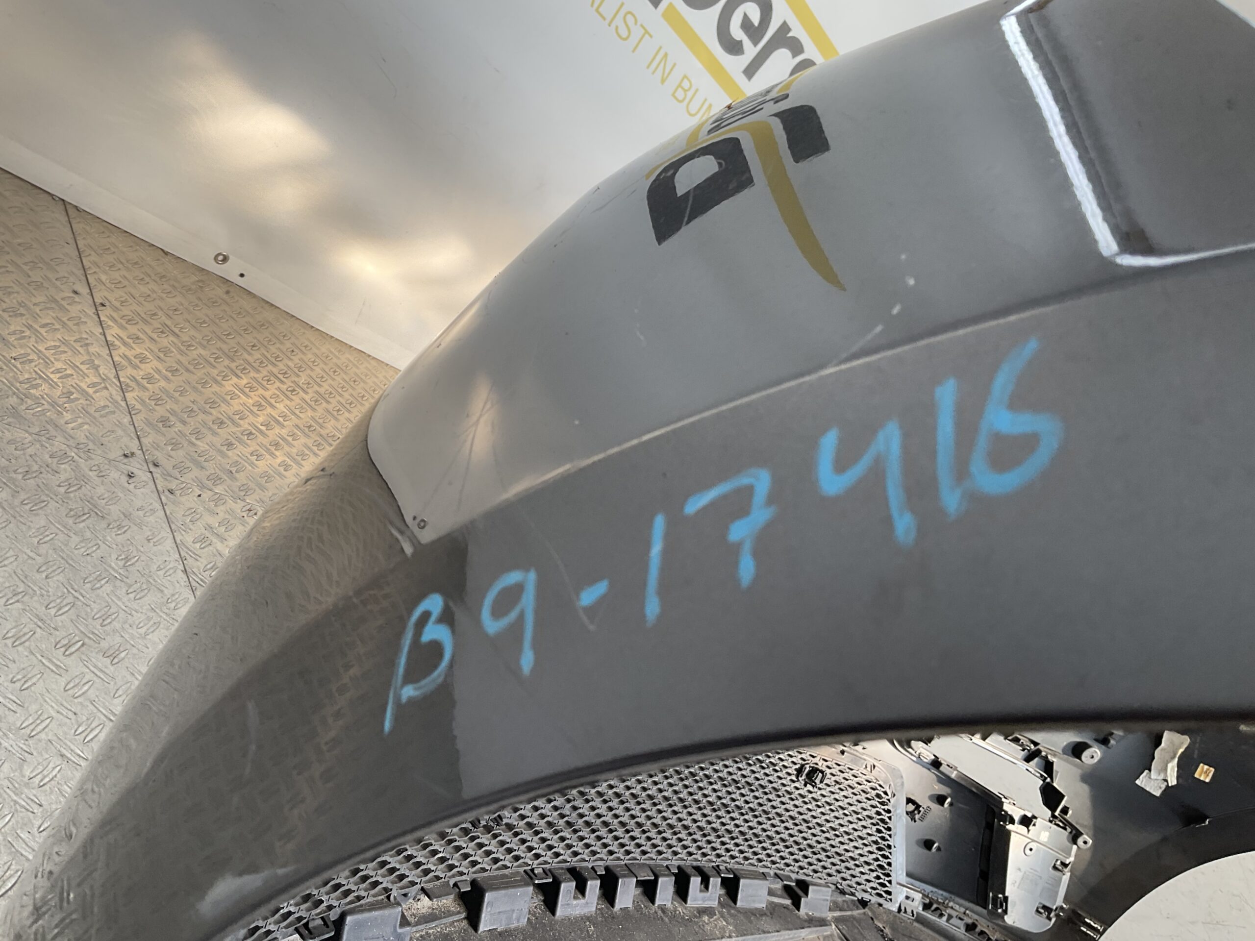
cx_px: 628
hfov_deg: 61.7
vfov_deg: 48.2
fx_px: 1051
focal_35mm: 29
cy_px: 470
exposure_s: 1/163
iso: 16
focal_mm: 3
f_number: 1.8
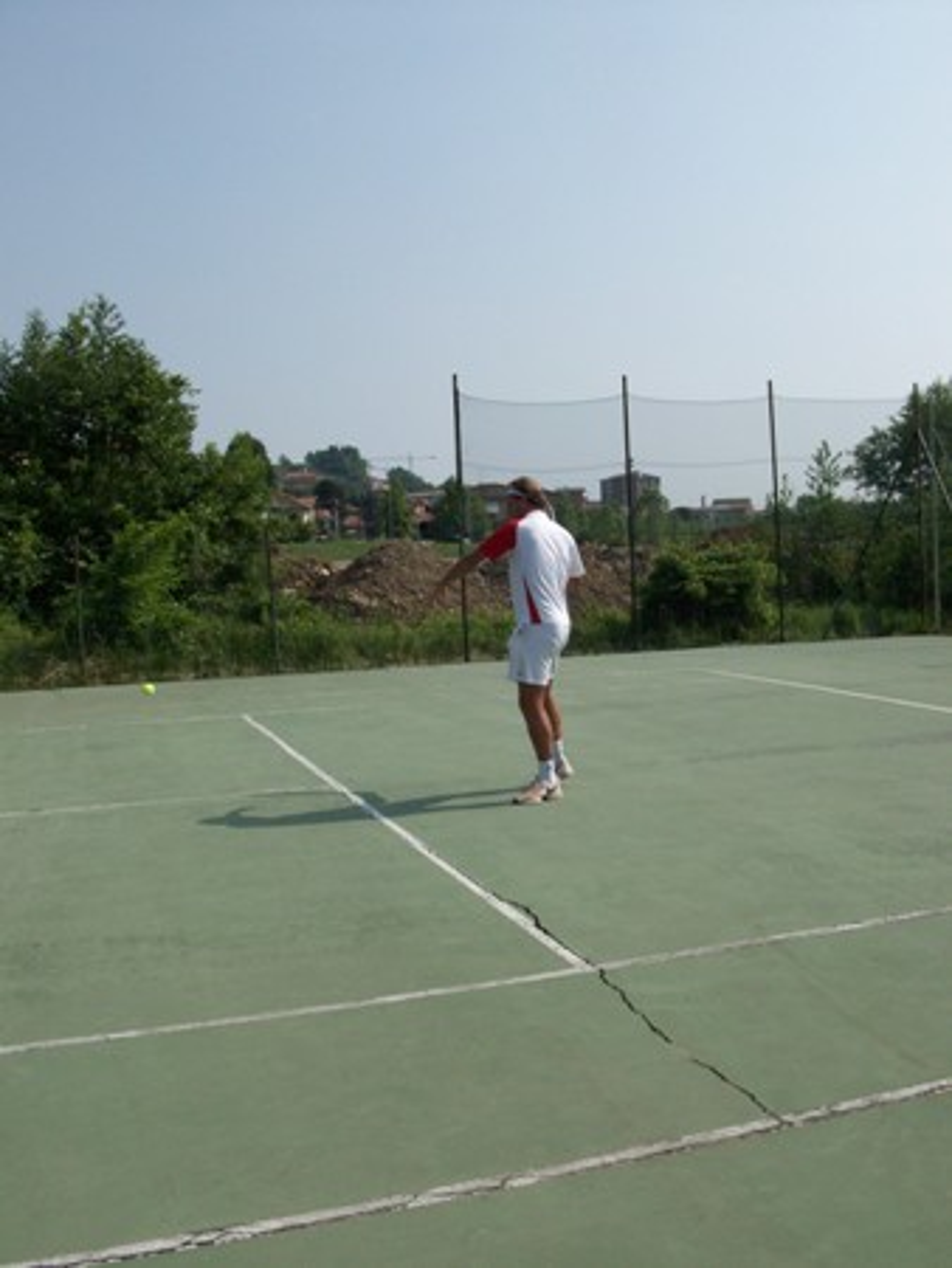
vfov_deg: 53.9
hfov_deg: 41.8
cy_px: 634
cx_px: 476
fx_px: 1246
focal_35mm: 34
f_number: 5.5
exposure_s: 1/524
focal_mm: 5.7
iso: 64
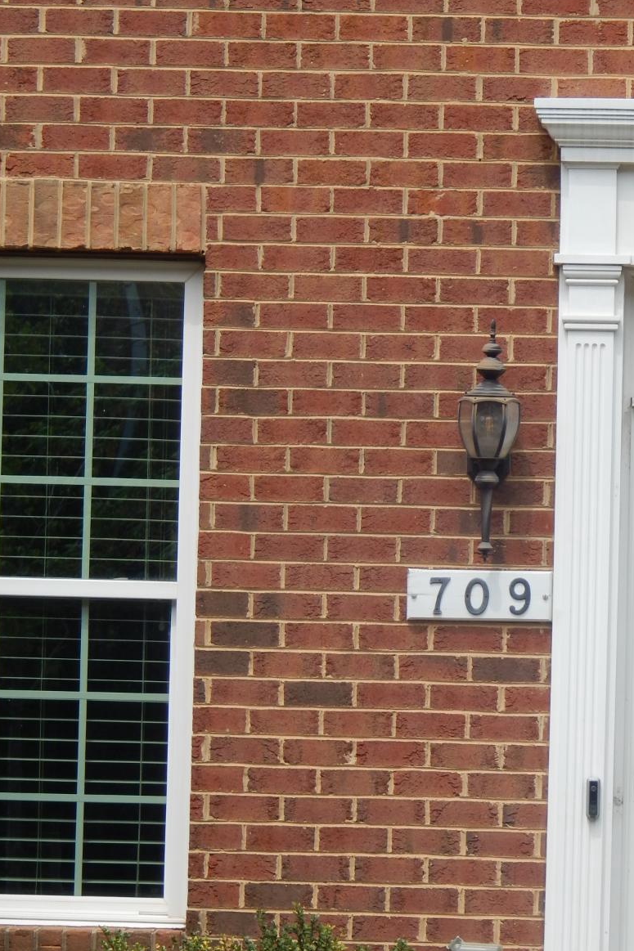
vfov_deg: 11.4
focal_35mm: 180
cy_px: 527
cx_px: 389
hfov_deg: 7.6
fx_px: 4756
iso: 125
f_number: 4.8
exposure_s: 1/640
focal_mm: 23.4
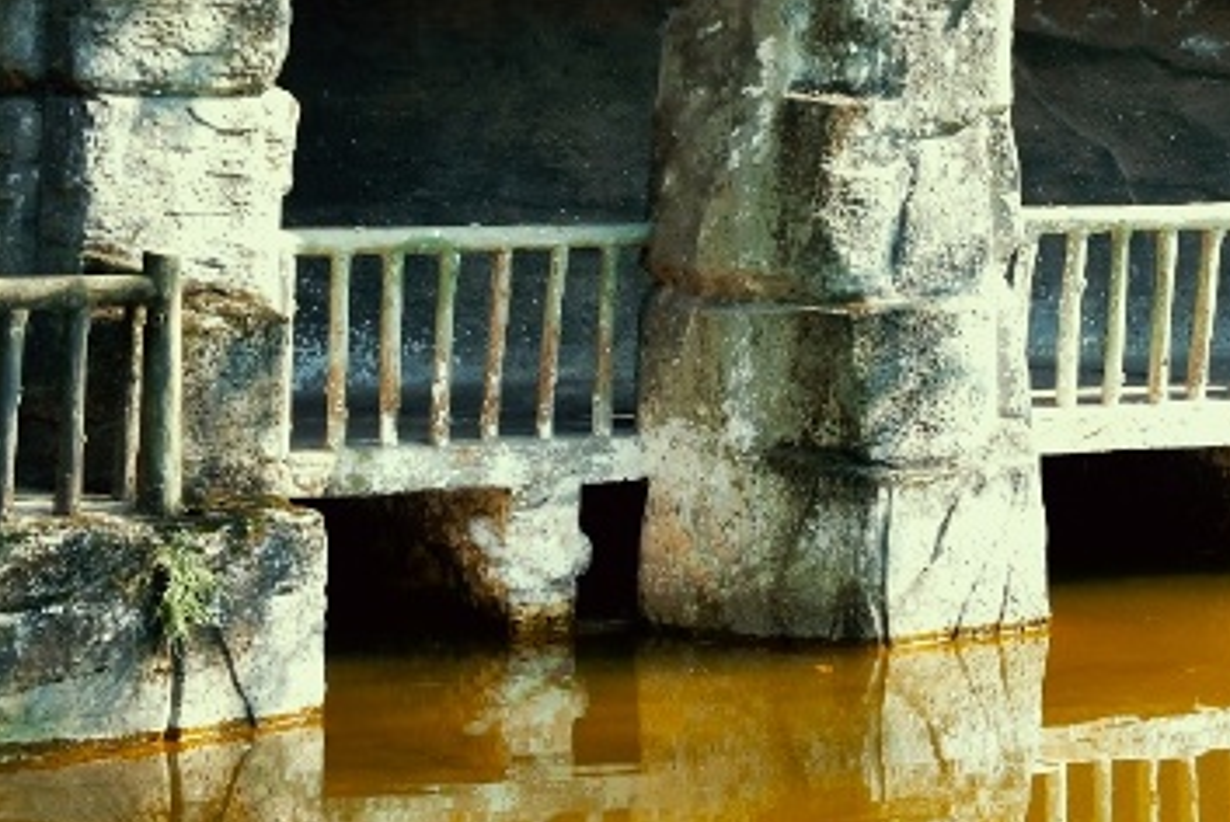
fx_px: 4411
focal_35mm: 129
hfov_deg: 14.6
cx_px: 1920
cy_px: -66
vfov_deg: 10.5
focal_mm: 38
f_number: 8
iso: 200
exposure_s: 1/80
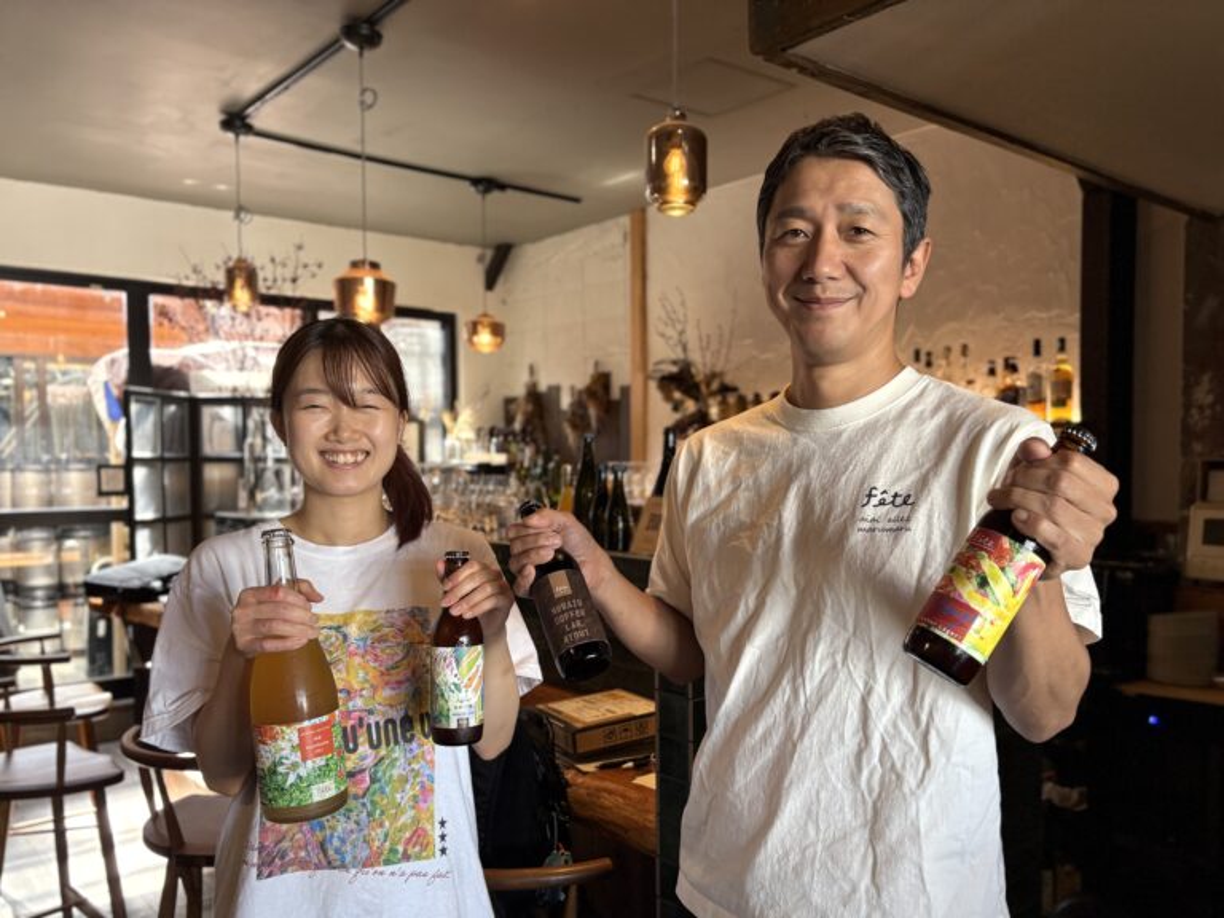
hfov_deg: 67.3
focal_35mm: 26
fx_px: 919
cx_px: 612
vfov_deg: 53.1
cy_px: 459
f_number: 1.6
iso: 160
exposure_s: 1/100
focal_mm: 5.96
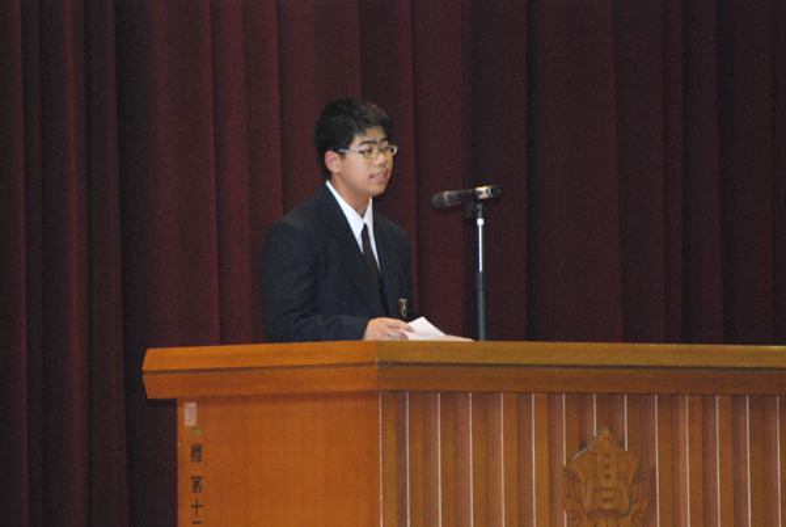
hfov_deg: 4.6
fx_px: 9839
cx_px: 393
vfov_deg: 3.1
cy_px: 264
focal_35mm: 450
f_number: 6.3
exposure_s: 1/60
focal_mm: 300
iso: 1600
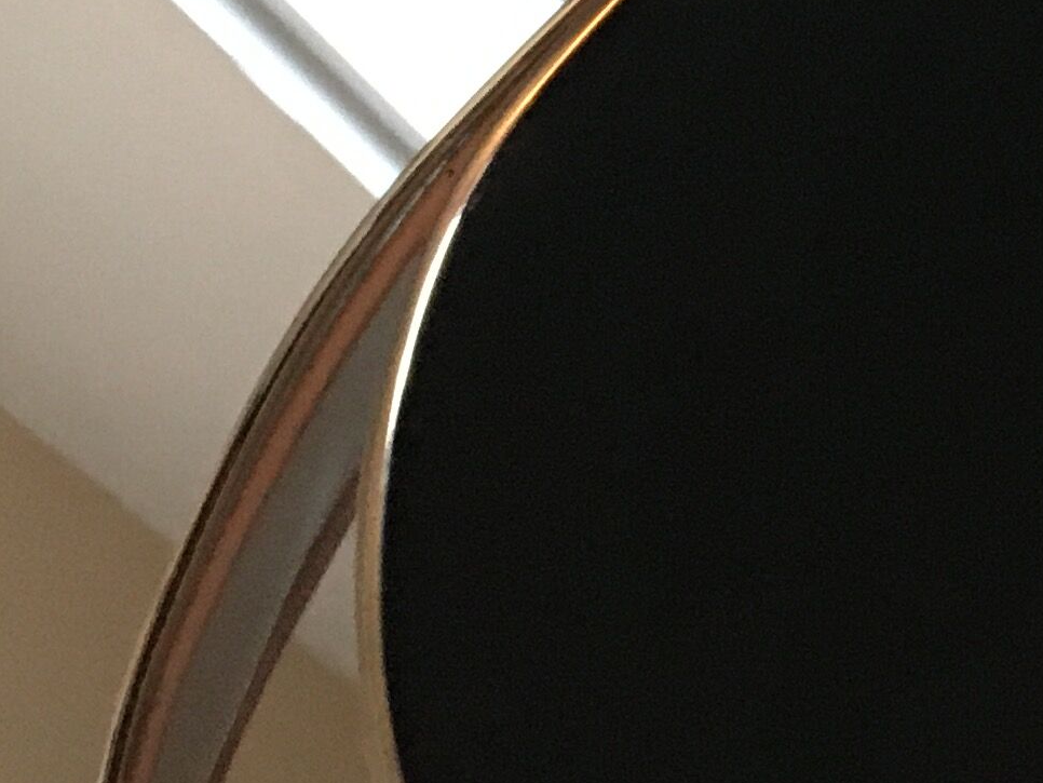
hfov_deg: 14.8
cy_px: 591
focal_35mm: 121
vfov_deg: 12.2
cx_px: 1709
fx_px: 3647
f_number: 2.2
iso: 200
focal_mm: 4.15
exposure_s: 1/17
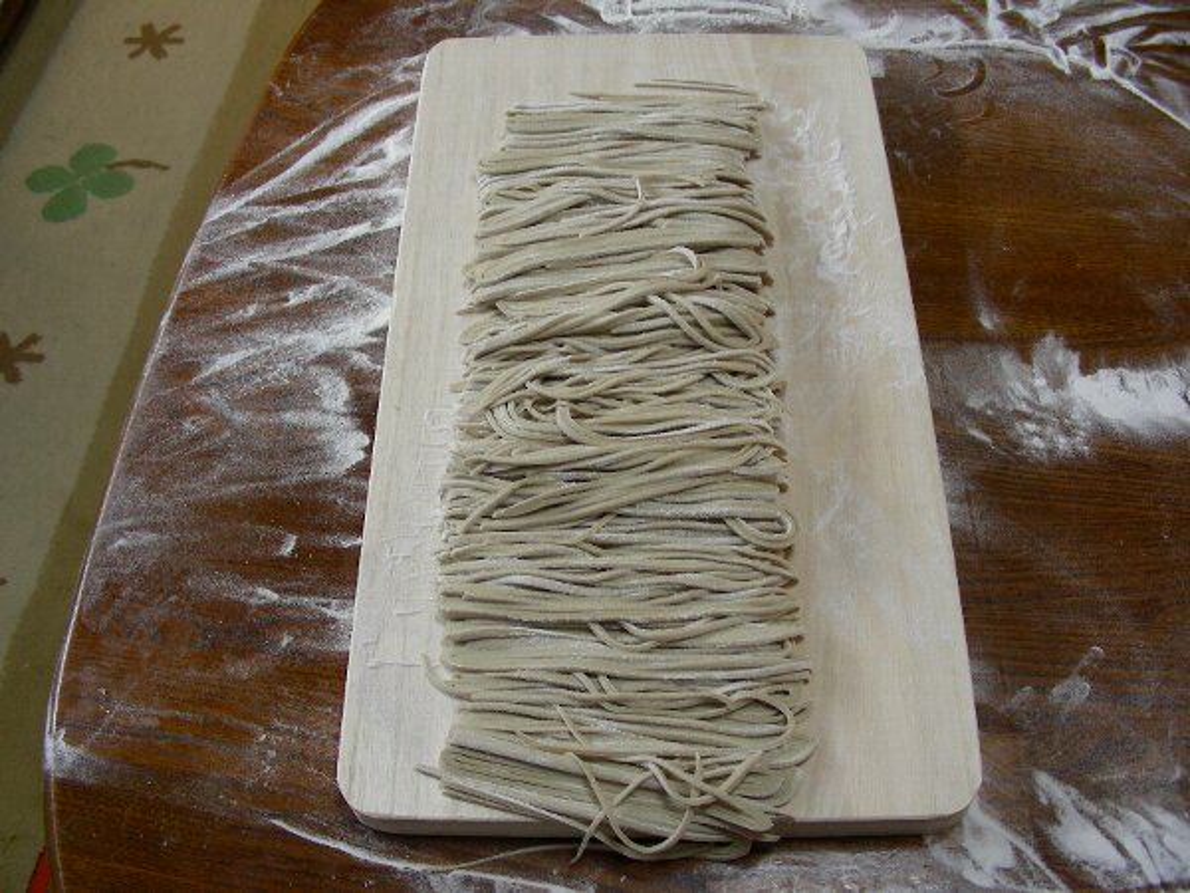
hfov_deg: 49.0
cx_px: 595
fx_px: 1306
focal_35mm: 38
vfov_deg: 37.7
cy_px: 446
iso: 50
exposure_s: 1/15.5
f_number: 3.5
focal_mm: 6.3
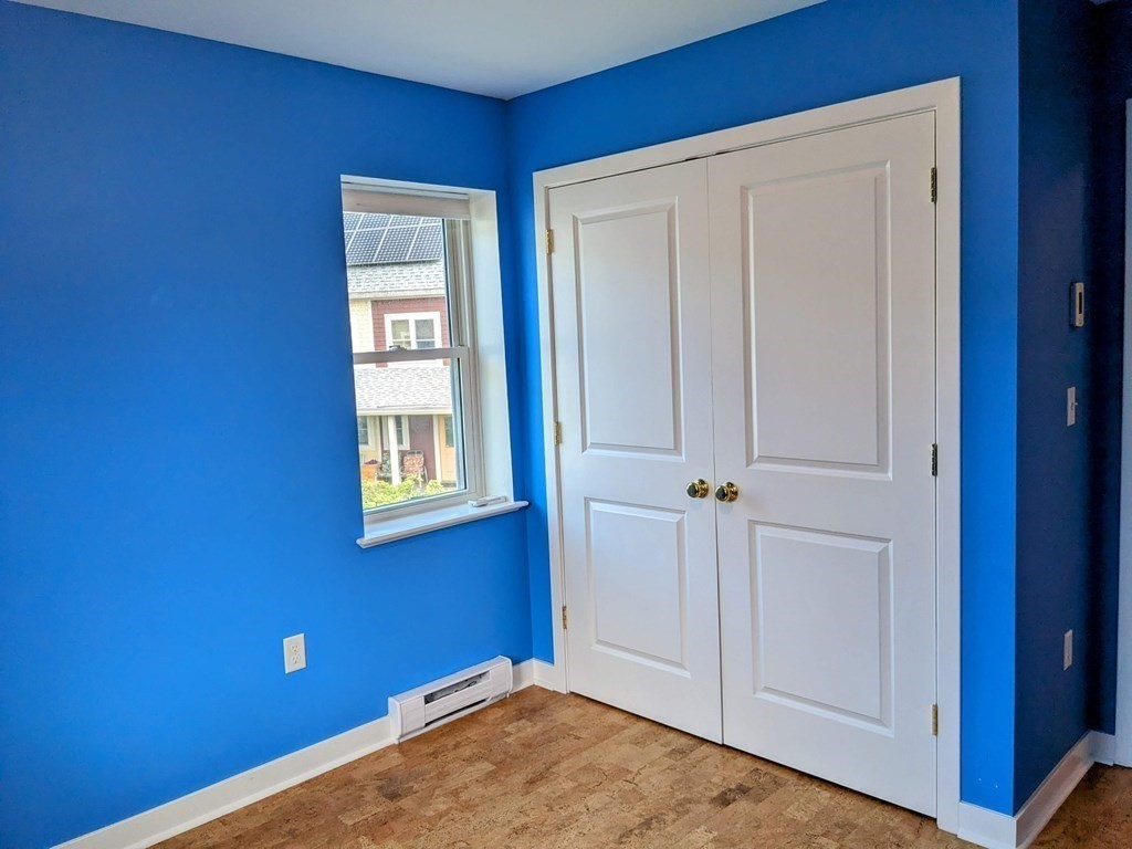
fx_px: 883
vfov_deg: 51.4
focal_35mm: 27
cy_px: 424
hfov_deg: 65.3
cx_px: 566
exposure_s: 1/121
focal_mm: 4.38
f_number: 1.73
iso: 49
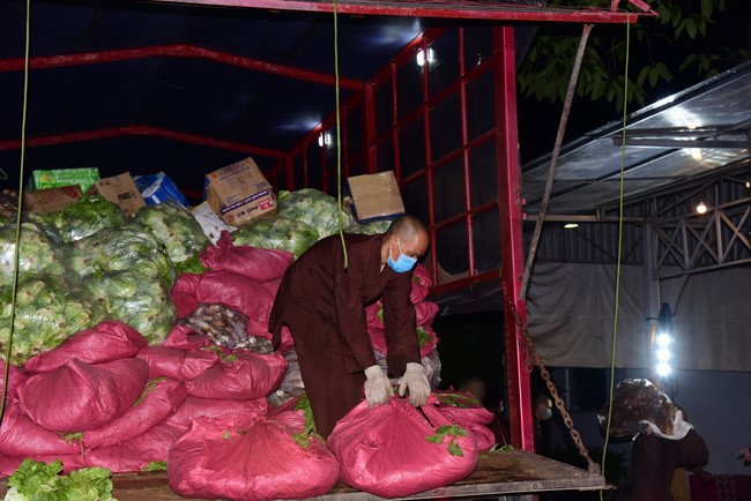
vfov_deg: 21.9
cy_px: 250
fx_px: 1294
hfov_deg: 32.4
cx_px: 376
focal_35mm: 62
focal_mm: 62
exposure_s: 1/160
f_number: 6.3
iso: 1250
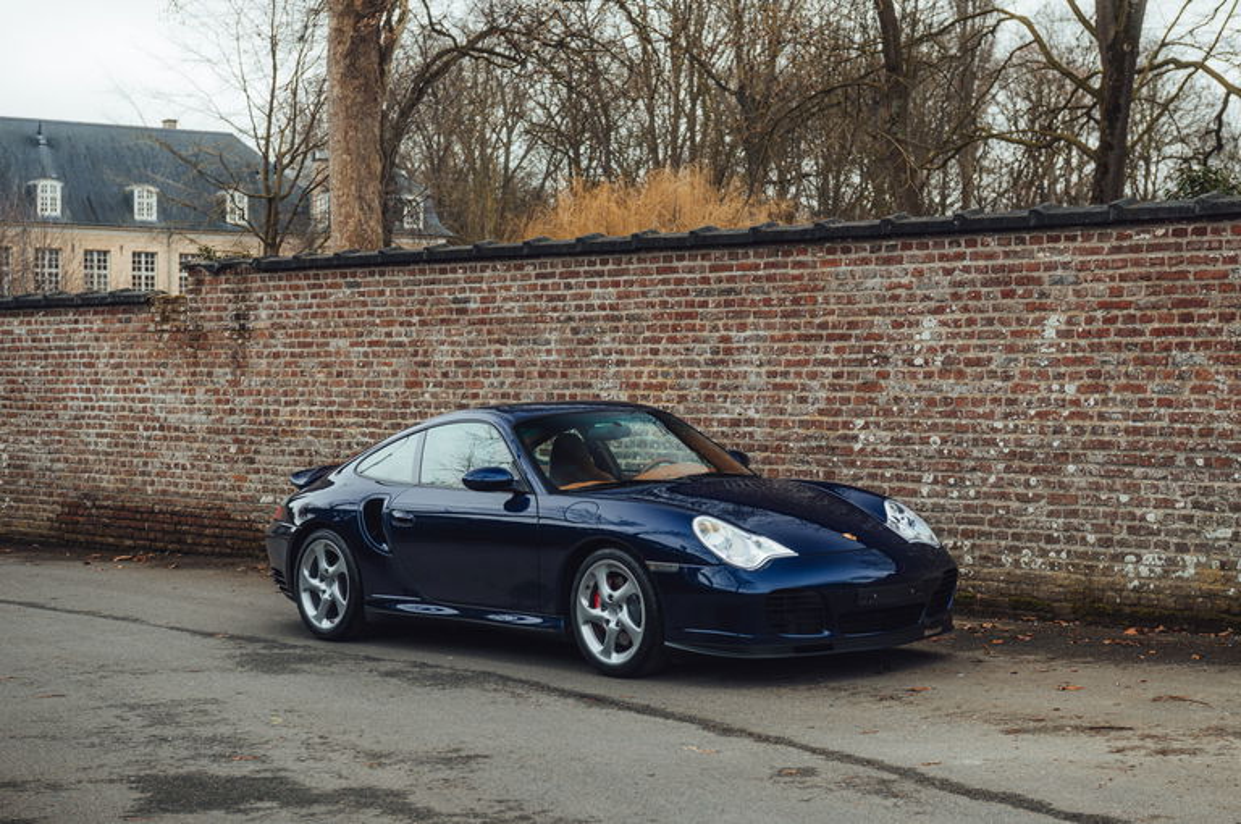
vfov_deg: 21.9
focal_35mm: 62
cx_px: 620
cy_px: 412
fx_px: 2135
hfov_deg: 32.4
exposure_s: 1/125
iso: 400
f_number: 5
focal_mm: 62
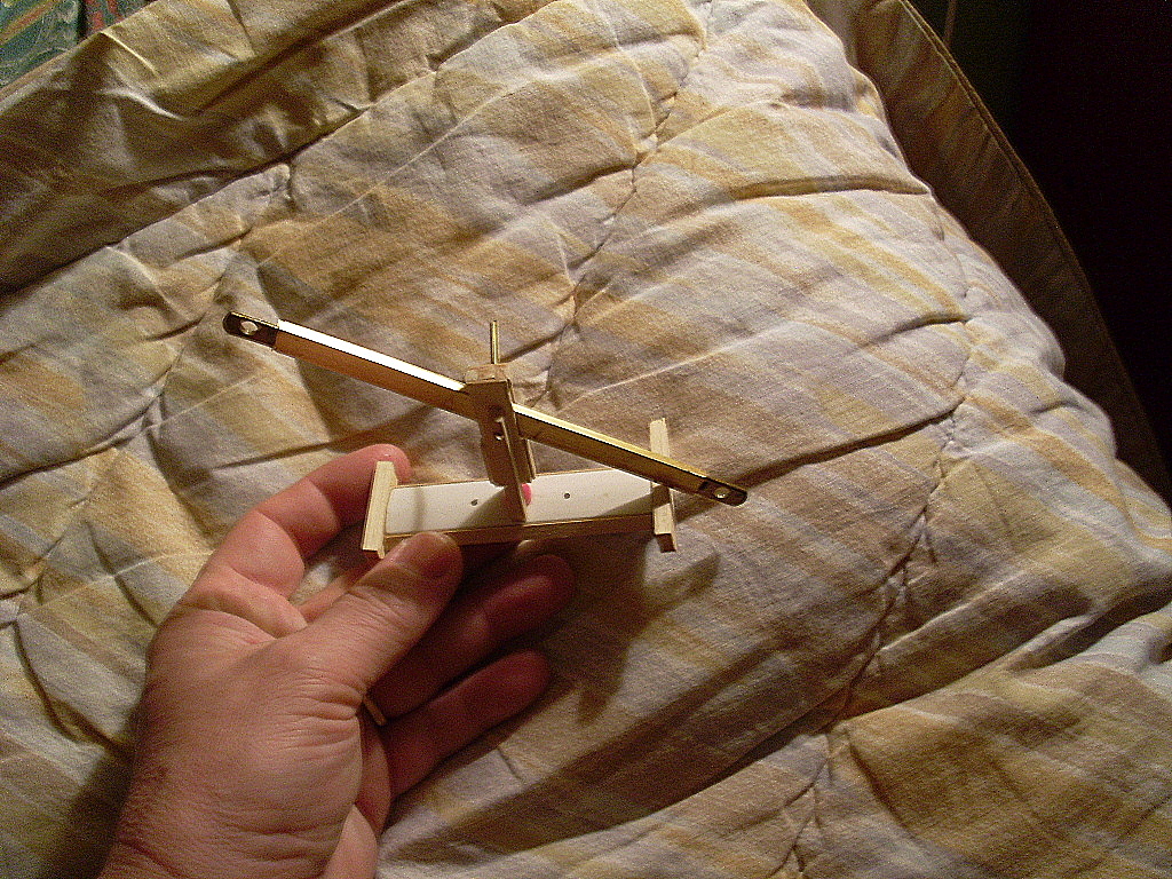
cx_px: 586
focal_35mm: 38
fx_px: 1287
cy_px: 440
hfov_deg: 49.0
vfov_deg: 37.7
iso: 80
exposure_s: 1/3
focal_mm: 6.3
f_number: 3
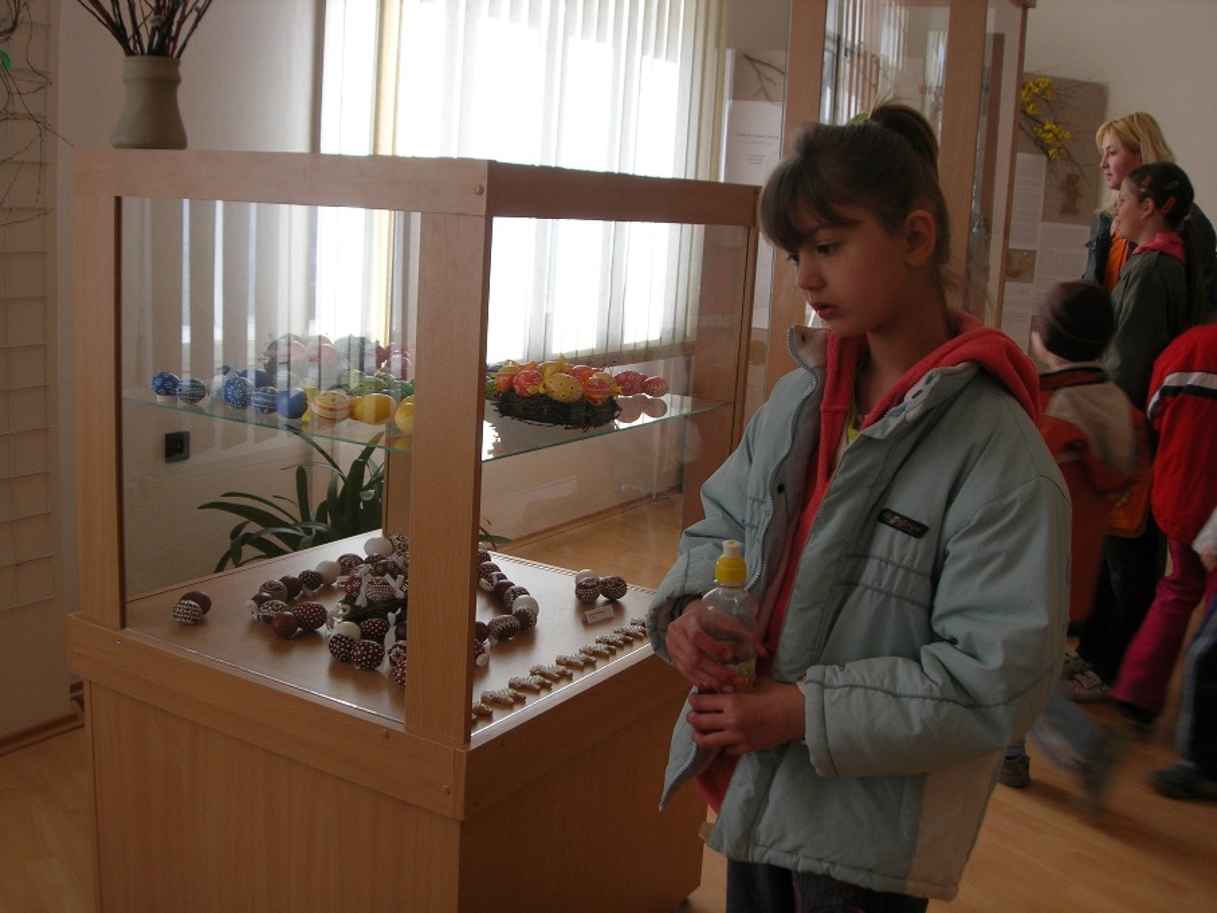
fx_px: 1336
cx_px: 608
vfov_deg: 37.7
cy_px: 456
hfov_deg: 49.0
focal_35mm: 38
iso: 64
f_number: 4.8
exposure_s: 1/39
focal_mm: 7.8
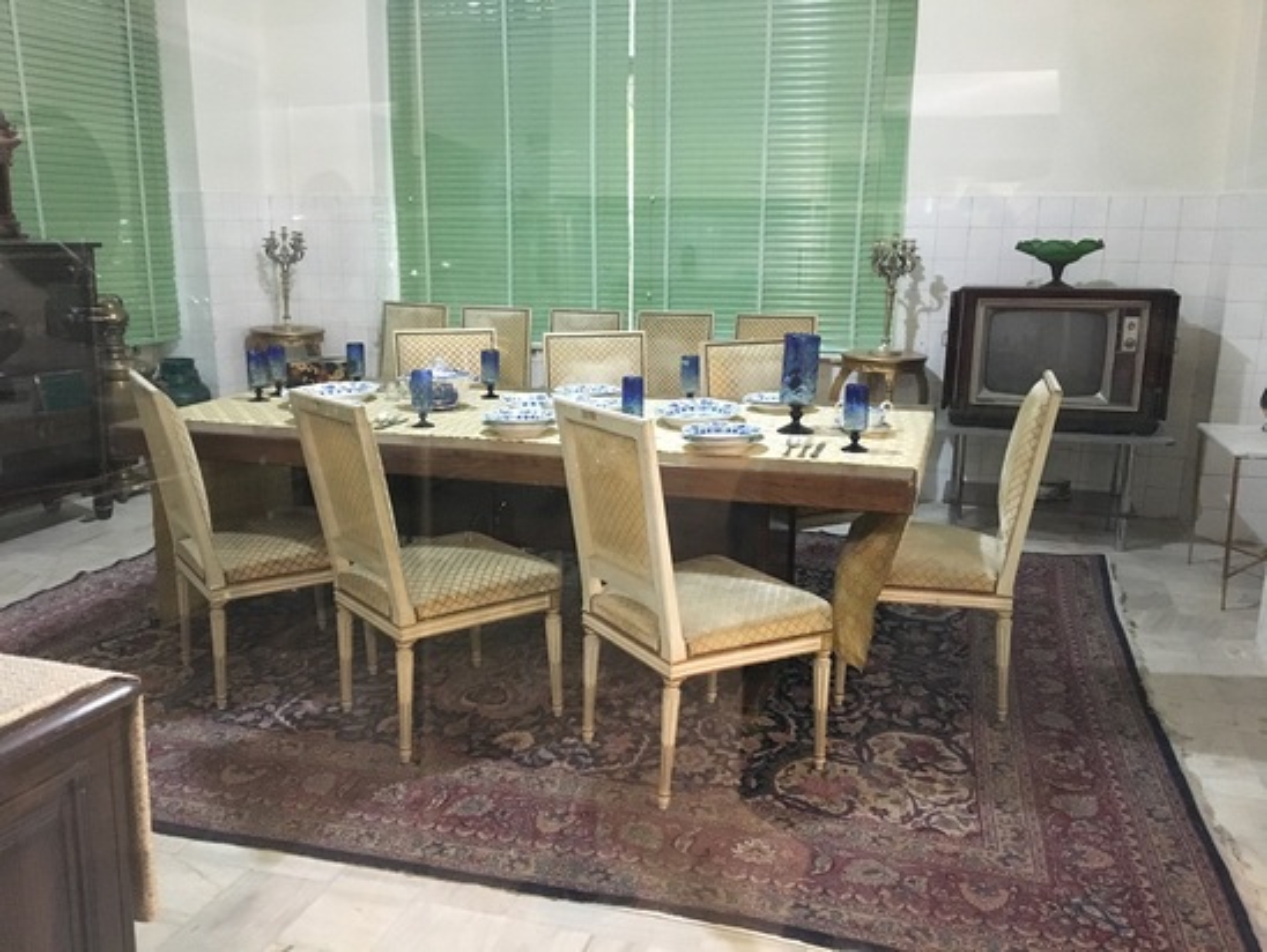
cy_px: 476
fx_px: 1062
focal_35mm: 29
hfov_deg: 61.6
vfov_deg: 48.3
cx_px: 634
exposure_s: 1/17
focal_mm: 4.15
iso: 250
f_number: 2.2
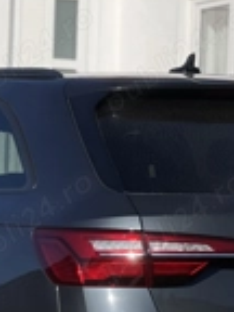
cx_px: -54
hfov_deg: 8.2
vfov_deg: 11.1
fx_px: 1604
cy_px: 262
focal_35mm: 178
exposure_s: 1/2660
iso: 32
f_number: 2.2
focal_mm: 7.5
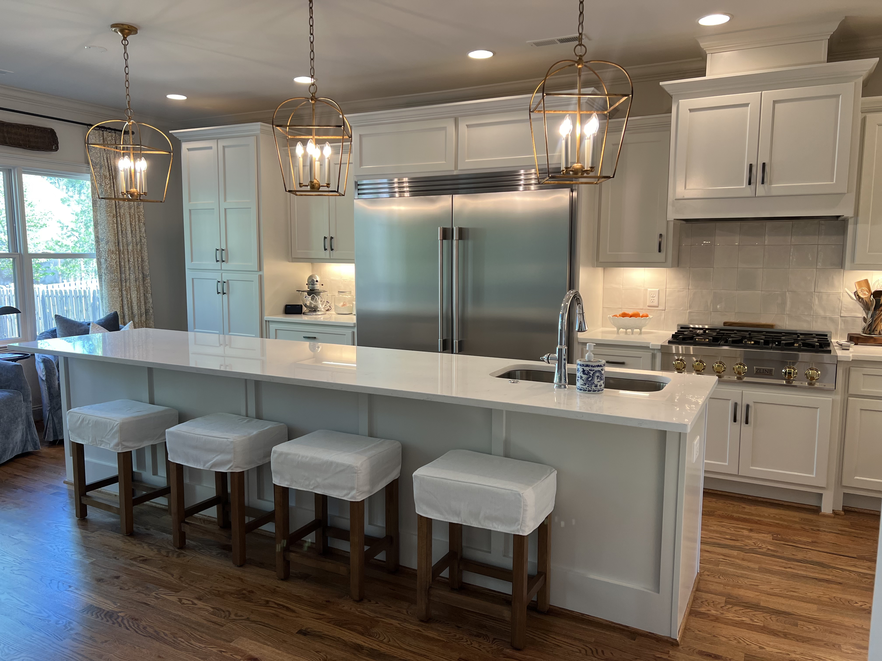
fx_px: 662
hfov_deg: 67.3
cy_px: 330
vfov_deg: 53.1
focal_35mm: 26
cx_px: 441
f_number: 1.5
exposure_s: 1/120
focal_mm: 5.7
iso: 80
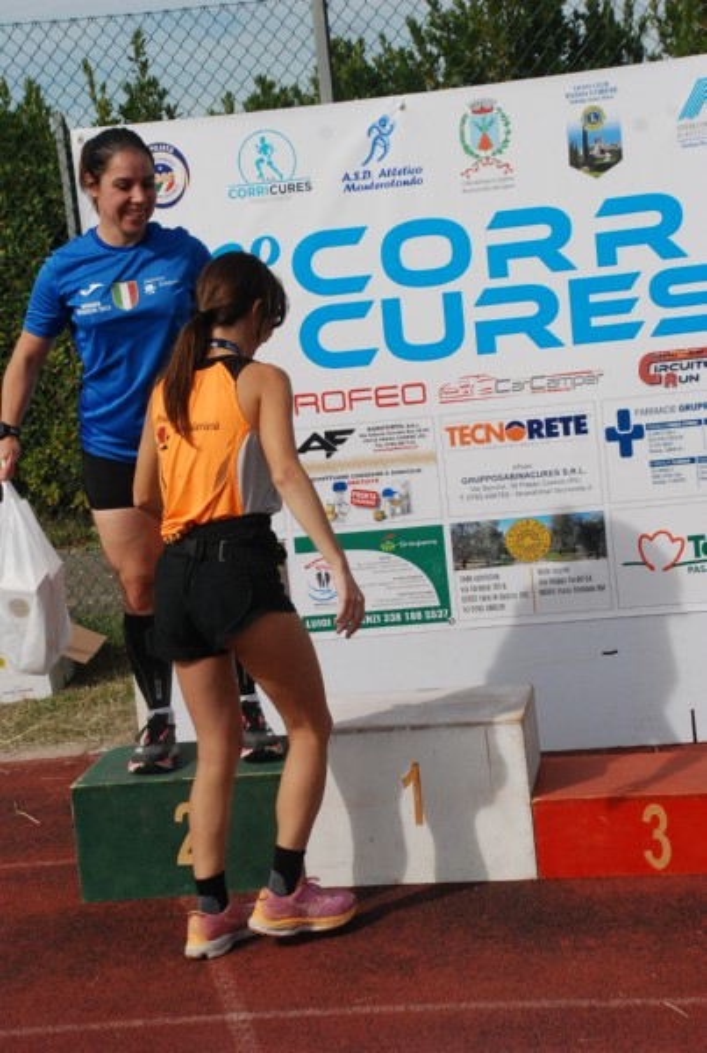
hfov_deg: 18.3
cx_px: 354
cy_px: 526
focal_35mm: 75
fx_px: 2198
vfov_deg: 26.9
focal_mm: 50
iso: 1000
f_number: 9
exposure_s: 1/2000
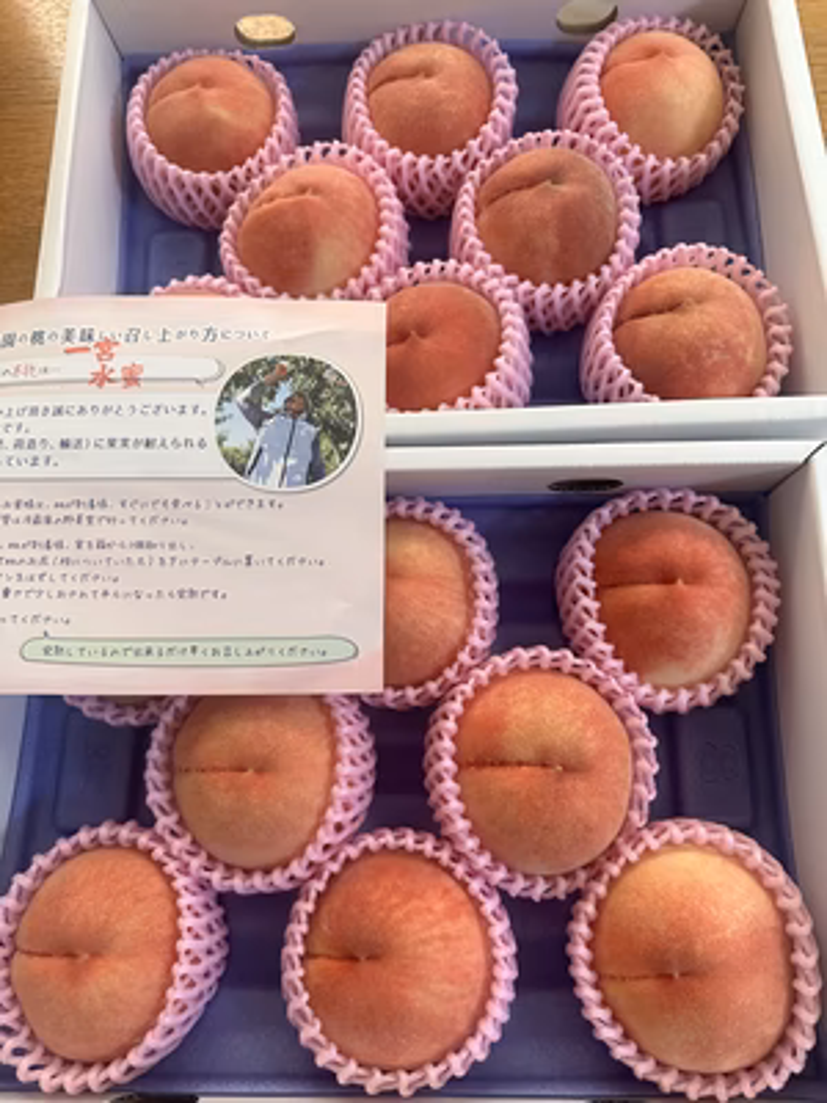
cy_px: 552
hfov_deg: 56.8
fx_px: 765
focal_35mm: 24
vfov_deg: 71.6
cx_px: 414
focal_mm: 6.86
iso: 400
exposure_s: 1/60
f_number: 1.78
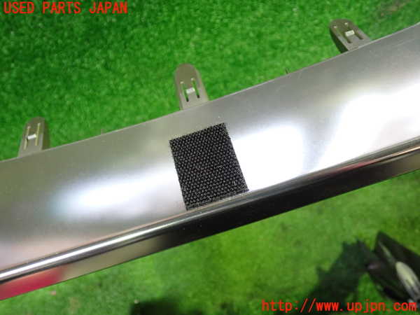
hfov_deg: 60.0
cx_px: 210
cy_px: 158
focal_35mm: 30
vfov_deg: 46.8
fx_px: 364
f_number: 2.3
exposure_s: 1/30
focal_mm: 5.4
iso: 640
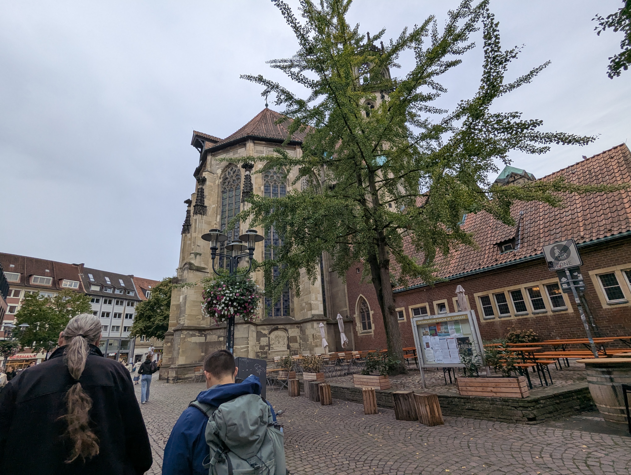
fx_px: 292
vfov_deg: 78.2
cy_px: 238
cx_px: 316
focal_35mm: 16
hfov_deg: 94.4
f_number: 2.2
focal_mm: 2.35
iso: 51
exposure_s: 1/451
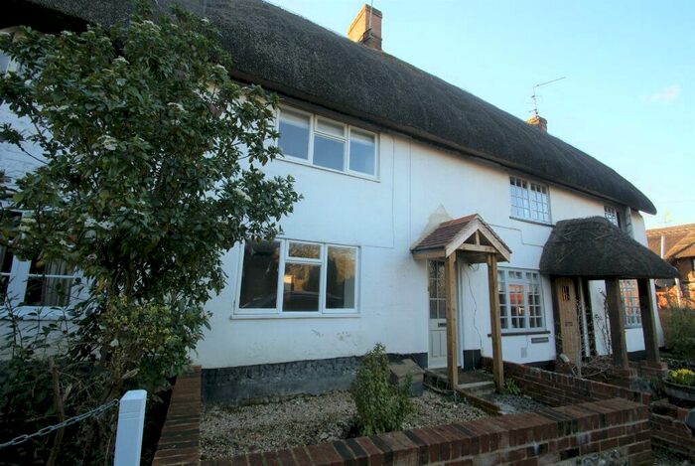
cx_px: 348
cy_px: 233
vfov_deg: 77.5
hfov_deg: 100.3
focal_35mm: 15
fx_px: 290
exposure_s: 1/50
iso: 100
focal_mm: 10
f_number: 5.6
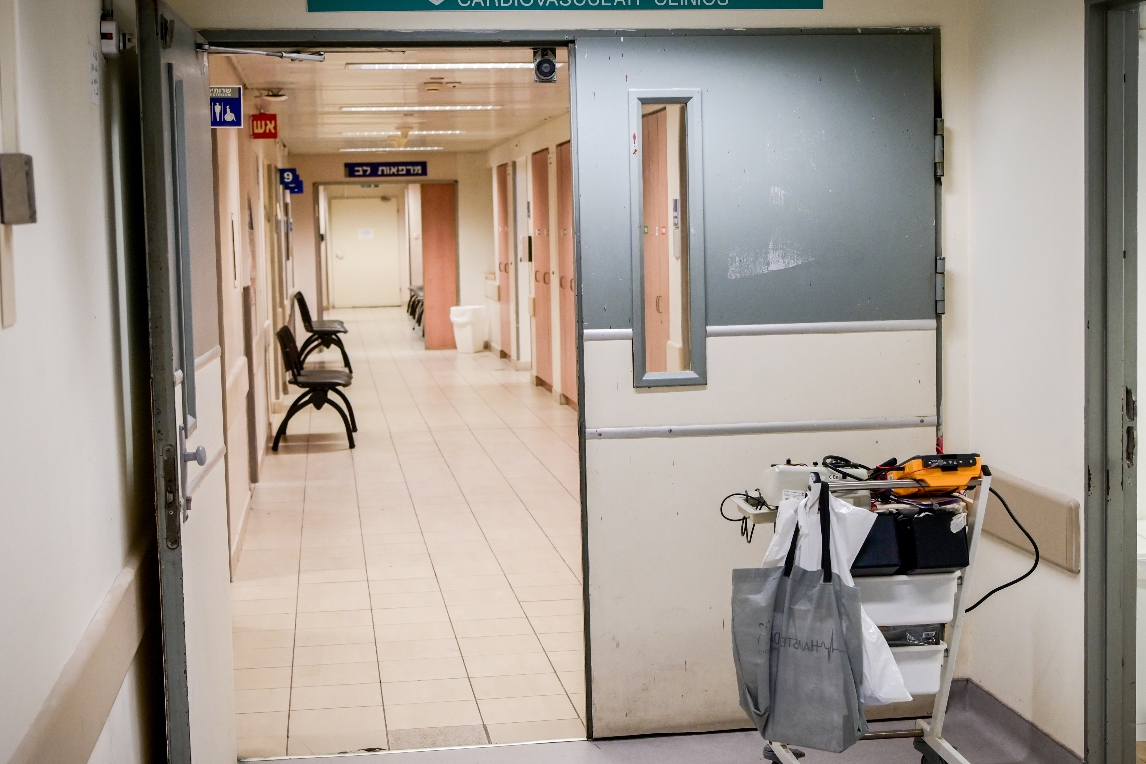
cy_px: 380
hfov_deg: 35.6
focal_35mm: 56
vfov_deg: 24.2
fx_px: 1783
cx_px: 617
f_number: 4.5
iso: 2000
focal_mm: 42
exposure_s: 1/160
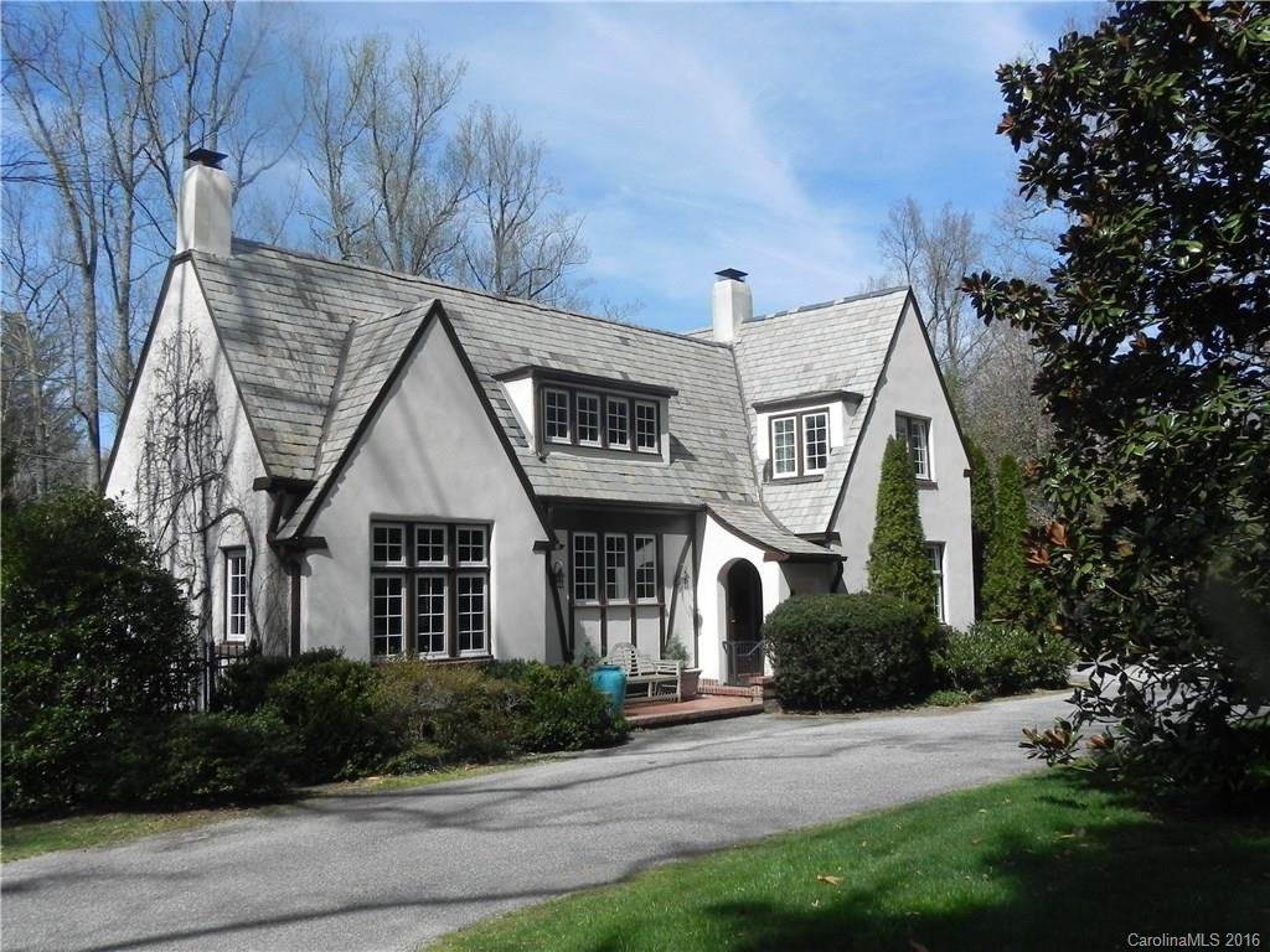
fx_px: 1211
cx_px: 635
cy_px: 476
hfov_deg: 55.4
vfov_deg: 42.9
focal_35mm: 33
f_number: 7.1
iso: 160
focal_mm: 5.9
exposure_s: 1/336
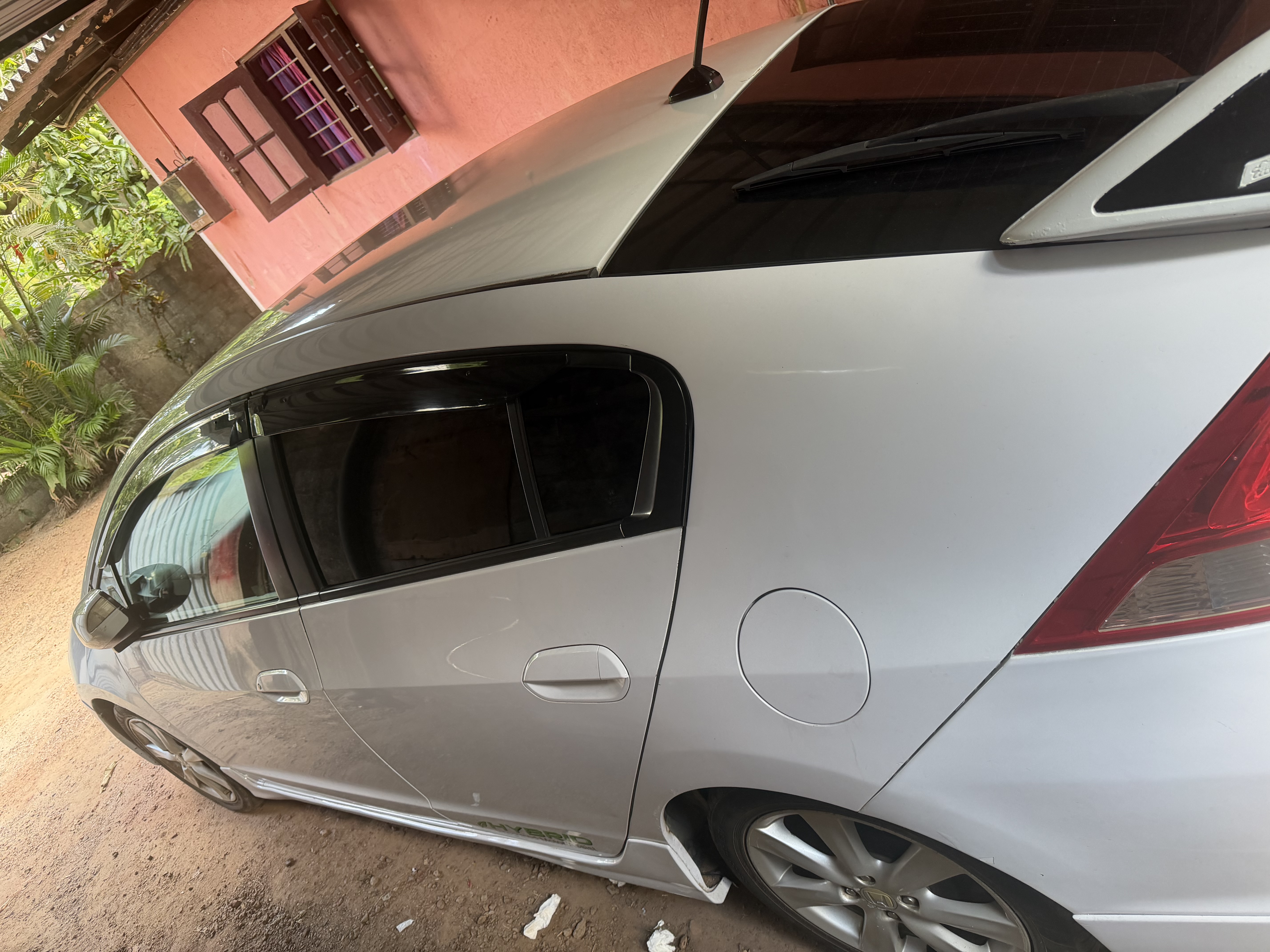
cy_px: 476
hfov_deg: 71.6
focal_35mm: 24
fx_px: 881
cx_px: 635
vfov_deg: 56.8
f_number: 1.78
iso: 200
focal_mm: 6.76
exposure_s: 1/109
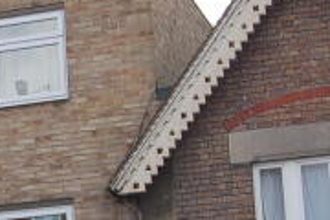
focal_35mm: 151
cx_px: -70
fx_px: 1384
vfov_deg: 9.1
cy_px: 175
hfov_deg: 13.2
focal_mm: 38
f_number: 7.1
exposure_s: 1/200
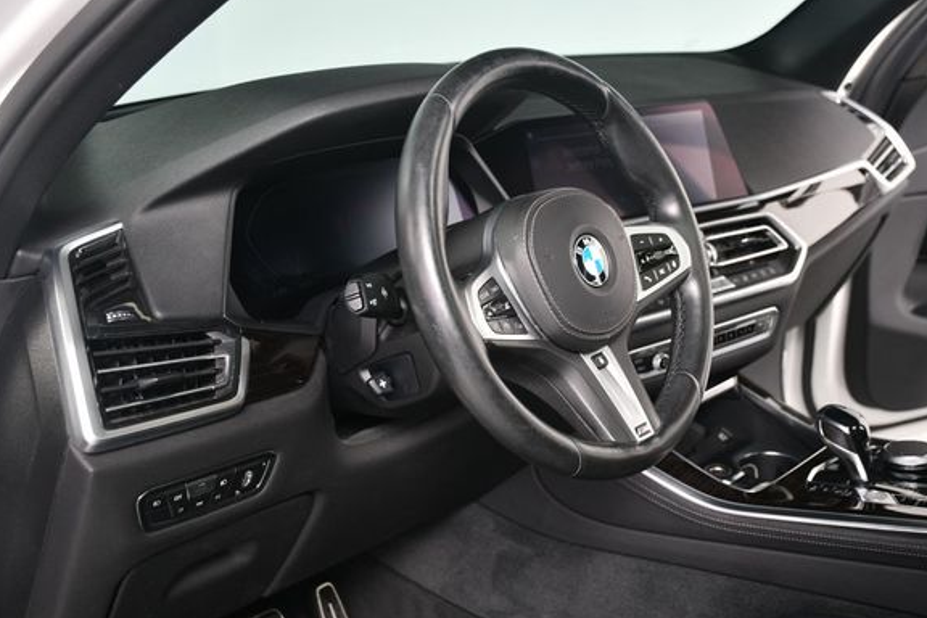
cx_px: 505
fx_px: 1287
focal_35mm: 50
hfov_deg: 39.6
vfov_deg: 27.0
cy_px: 332
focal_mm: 30
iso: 100
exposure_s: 1/160
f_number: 4
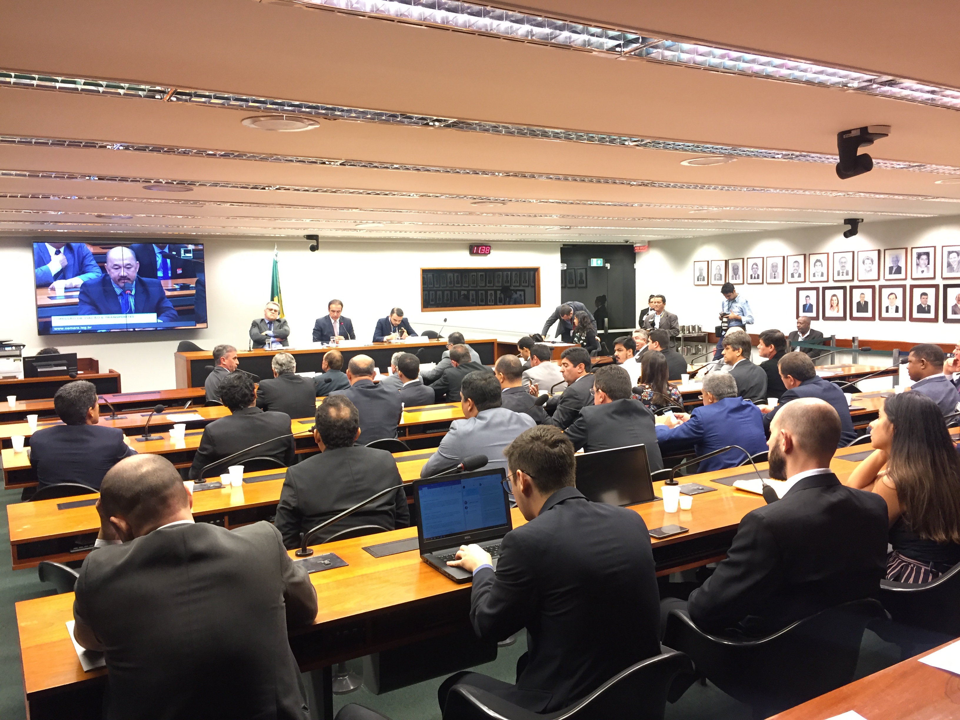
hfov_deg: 61.7
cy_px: 360
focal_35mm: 29
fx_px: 804
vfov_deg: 48.2
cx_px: 480
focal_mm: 4.15
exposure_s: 1/30
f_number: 2.2
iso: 125
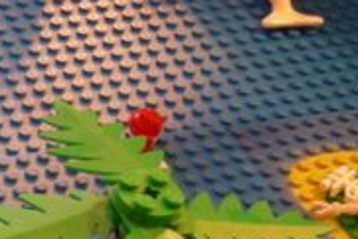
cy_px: 468
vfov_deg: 8.1
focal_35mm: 162
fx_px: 1612
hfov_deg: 12.2
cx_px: -152
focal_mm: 9.1
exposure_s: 1/1.1
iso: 200
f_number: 2.9
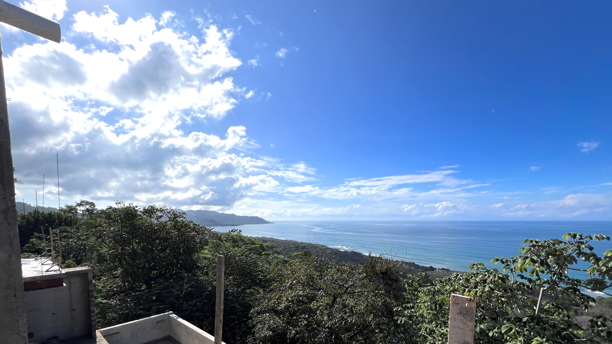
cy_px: 238
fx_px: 243
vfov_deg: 67.9
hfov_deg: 102.9
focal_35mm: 15
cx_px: 323
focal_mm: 1.57
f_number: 1.8
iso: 32
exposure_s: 1/3534
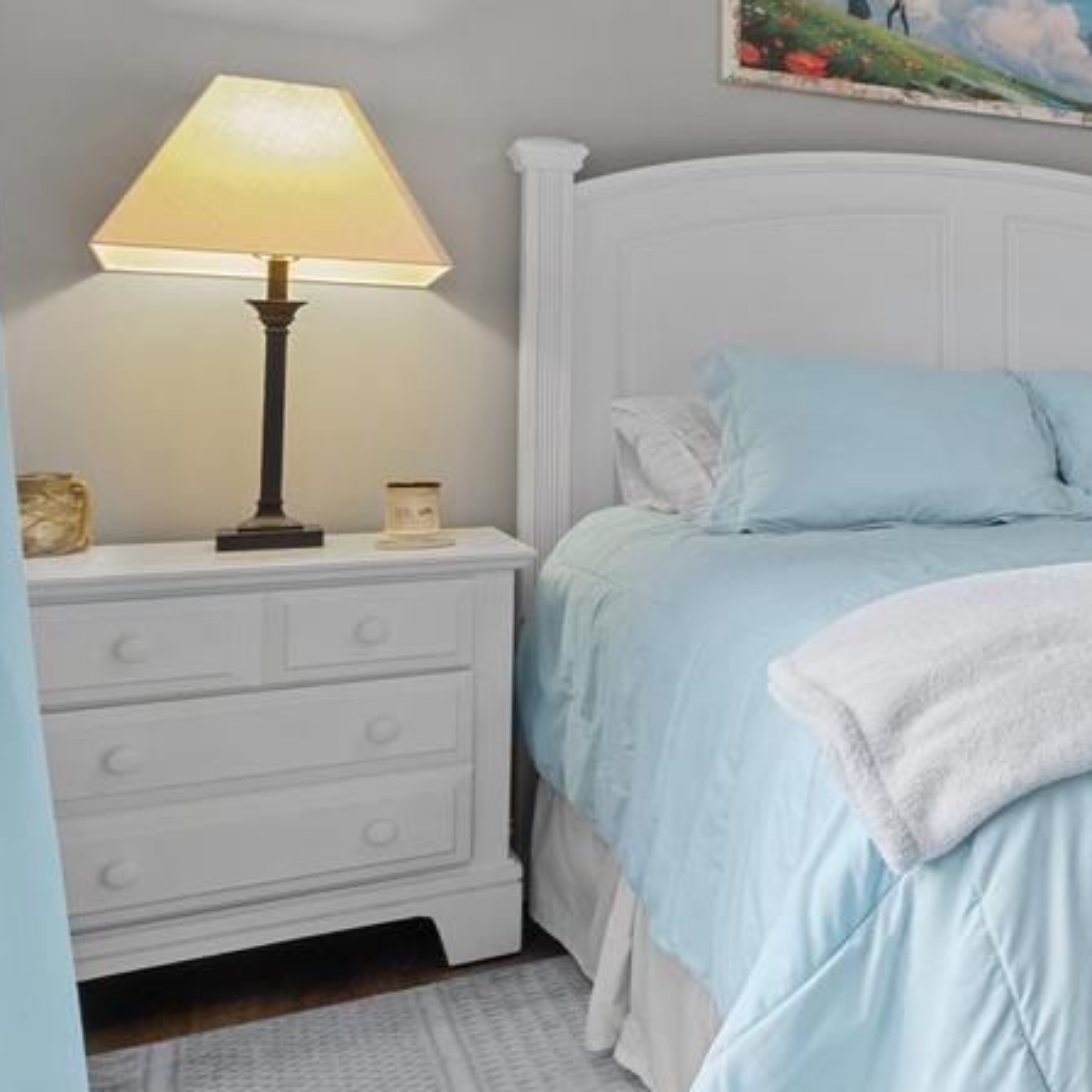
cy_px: 332
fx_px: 1463
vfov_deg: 40.2
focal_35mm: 41
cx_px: 1626
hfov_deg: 28.0
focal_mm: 10
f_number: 7.1
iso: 200
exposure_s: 1/2.5
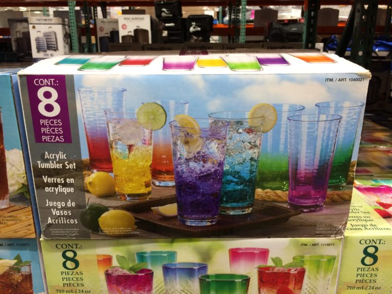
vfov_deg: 48.2
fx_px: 328
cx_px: 196
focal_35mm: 29
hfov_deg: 61.7
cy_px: 147
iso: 125
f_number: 2.2
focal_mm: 4.15
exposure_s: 1/33
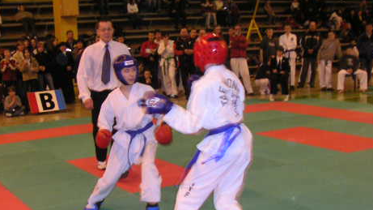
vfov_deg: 21.3
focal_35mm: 56
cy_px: 146
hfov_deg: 37.2
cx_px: 165
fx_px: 554
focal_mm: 4.8
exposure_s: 1/45
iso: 200
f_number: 2.8
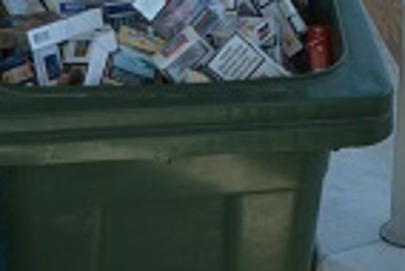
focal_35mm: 127
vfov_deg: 10.2
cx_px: 262
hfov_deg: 16.1
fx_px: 1430
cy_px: -225
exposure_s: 1/250
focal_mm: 18
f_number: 8
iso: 160
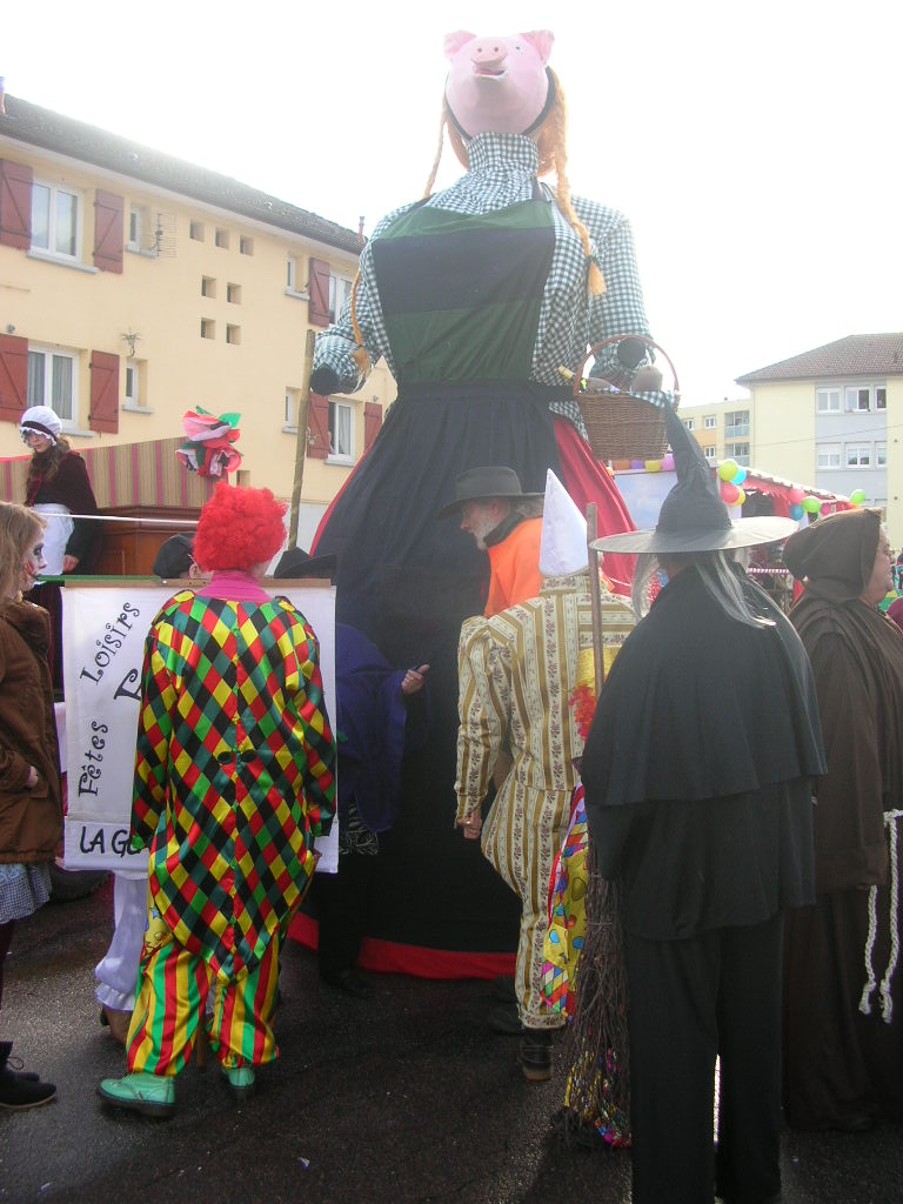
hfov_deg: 40.7
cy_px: 602
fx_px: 1217
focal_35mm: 35
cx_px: 452
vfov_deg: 52.6
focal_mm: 5.8
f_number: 2.8
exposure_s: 1/274
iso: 50
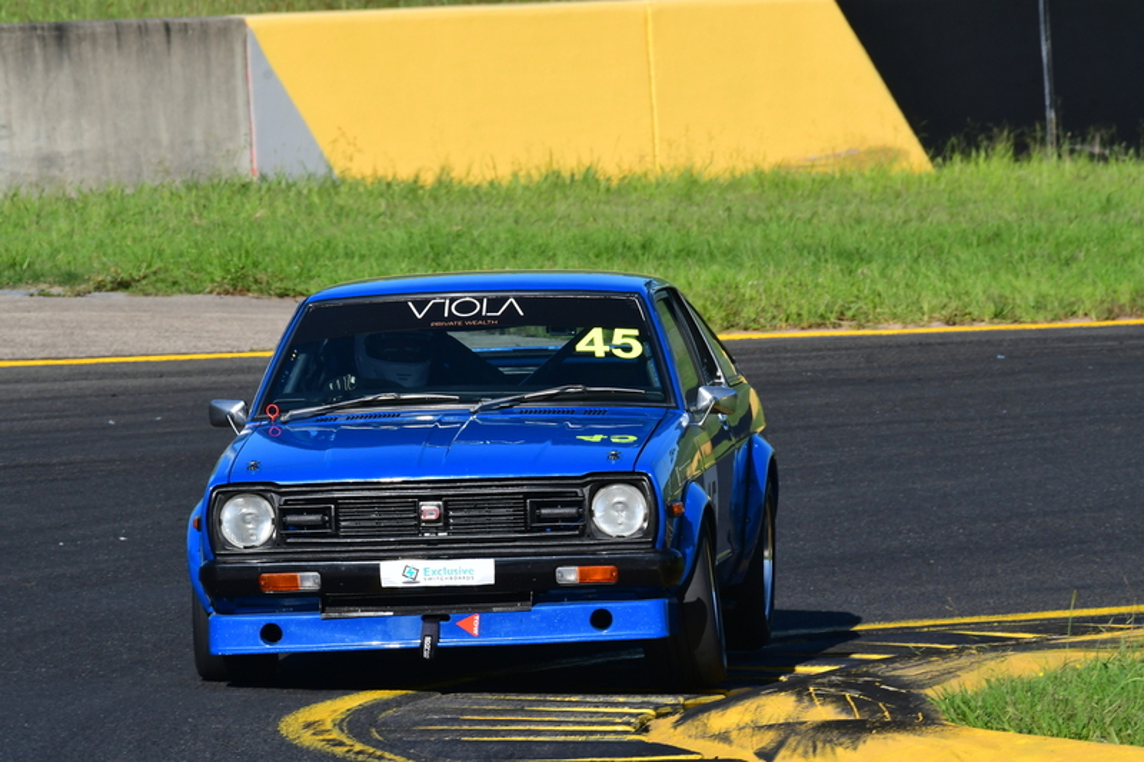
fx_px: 20015
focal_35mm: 630
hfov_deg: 3.3
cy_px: 381
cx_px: 572
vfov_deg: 2.2
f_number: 13
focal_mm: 420
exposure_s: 1/640
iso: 500
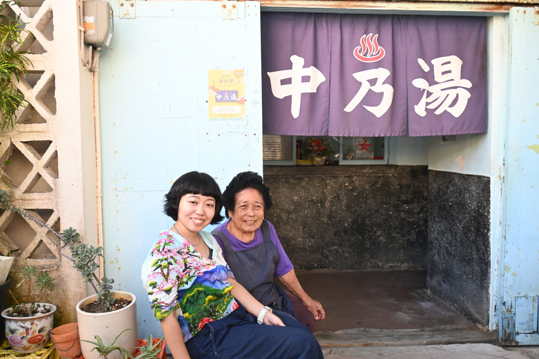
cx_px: 270
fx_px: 472
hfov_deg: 59.5
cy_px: 180
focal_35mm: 32
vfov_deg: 41.7
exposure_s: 1/200
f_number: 4
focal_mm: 21
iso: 400
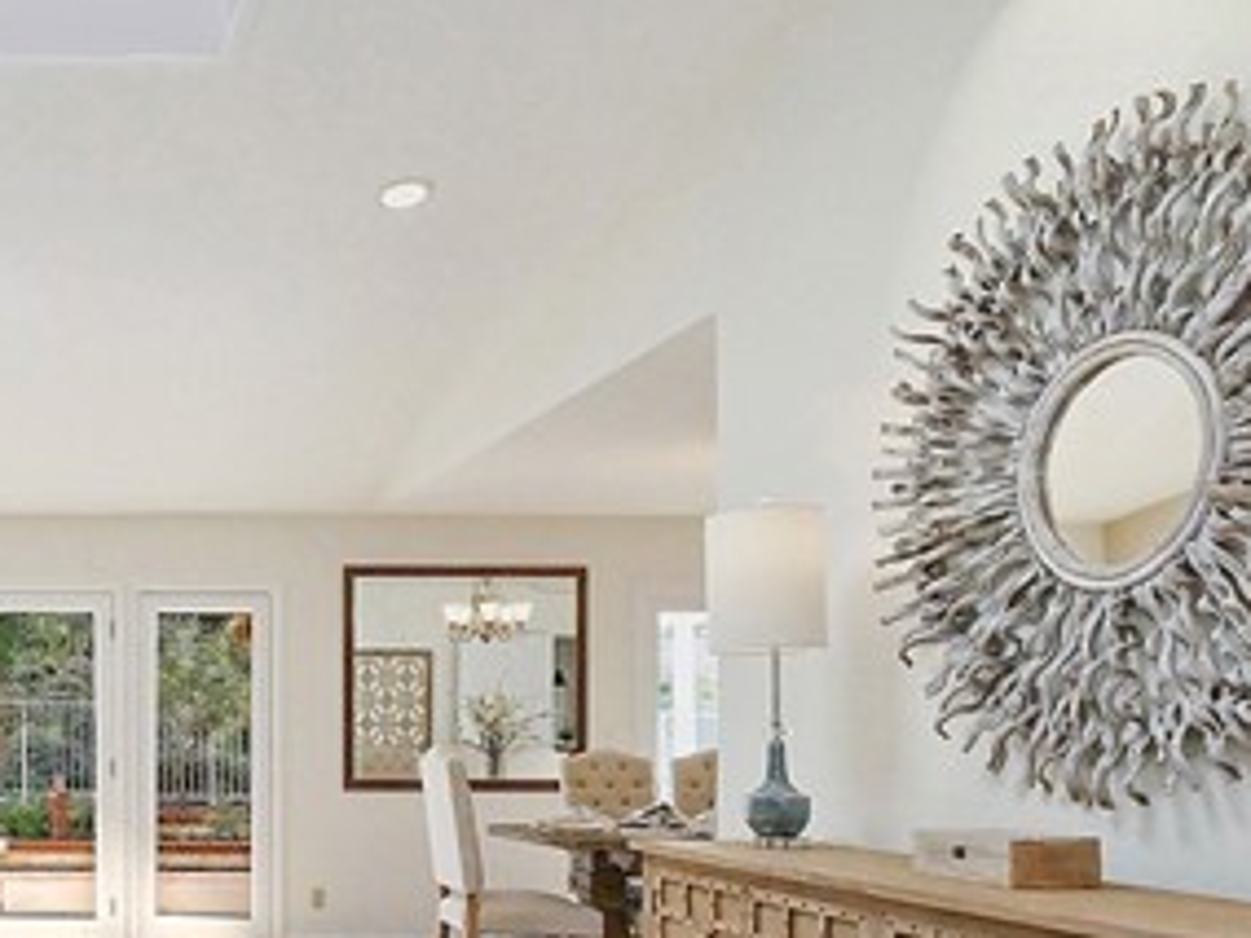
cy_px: 806
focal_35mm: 36
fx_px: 1301
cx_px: -48
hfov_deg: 42.8
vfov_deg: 37.6
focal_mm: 8
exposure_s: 1/320
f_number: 8
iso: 3200
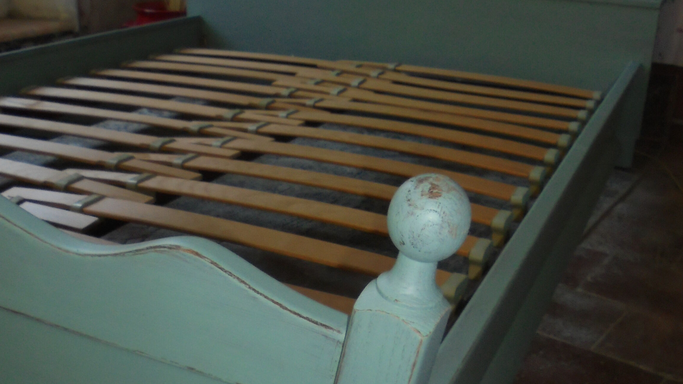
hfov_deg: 45.5
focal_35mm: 45
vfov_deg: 26.4
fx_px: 815
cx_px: 328
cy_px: 259
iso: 200
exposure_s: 1/30
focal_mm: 4.6
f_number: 3.5
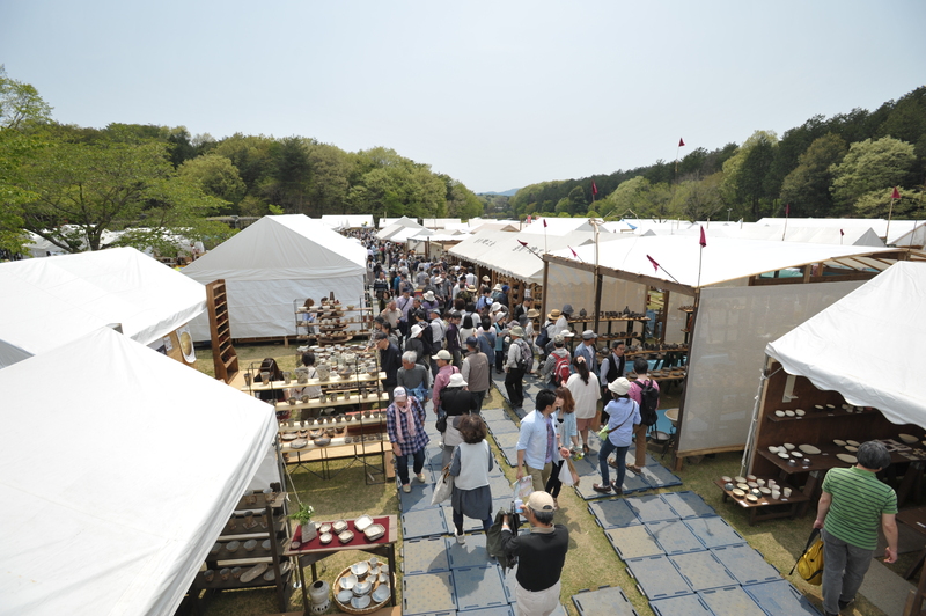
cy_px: 308
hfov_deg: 93.3
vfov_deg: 70.3
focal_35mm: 17
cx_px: 463
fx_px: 437
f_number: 8
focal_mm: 17
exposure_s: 1/800
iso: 200
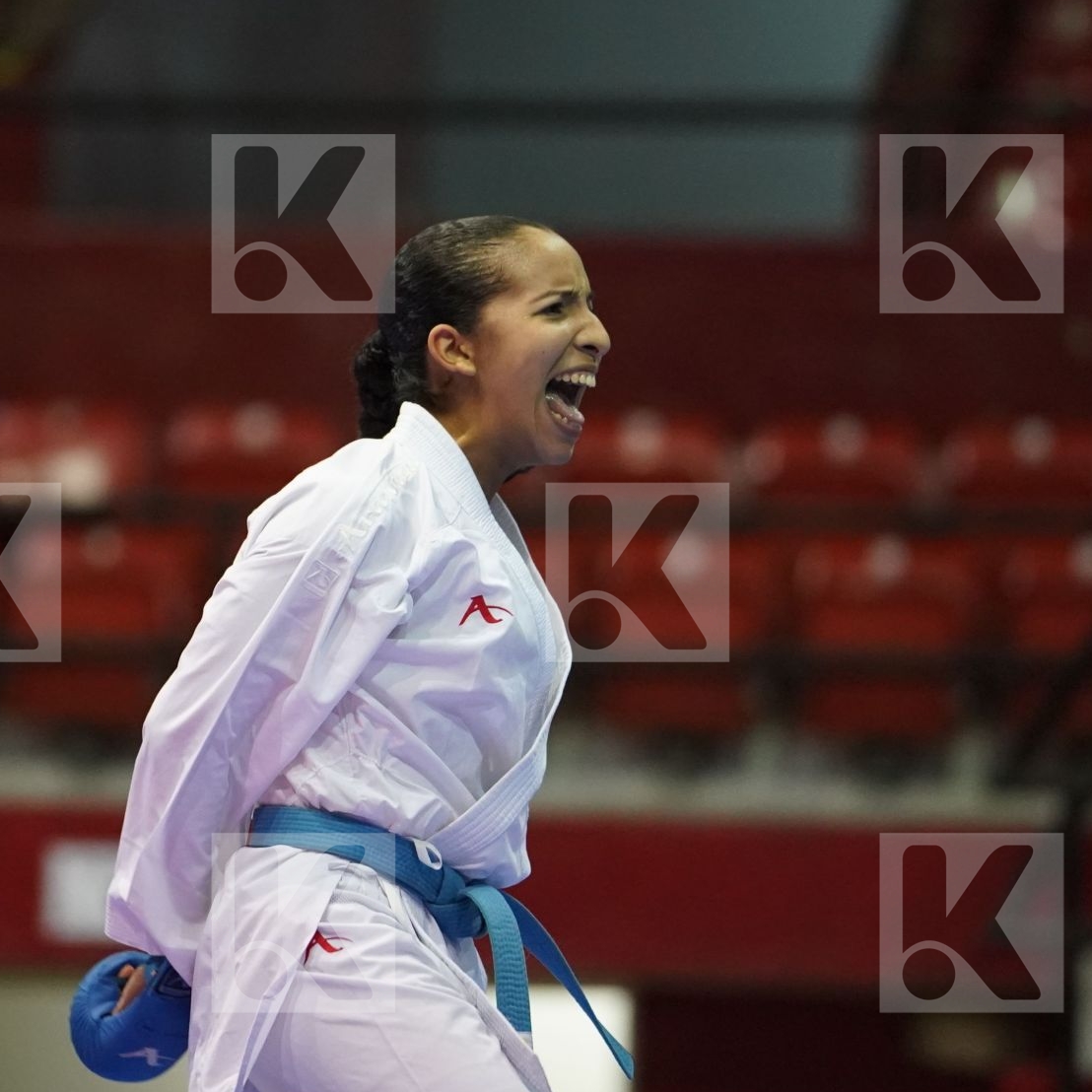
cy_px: 573
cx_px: 304
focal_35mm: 414
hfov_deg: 4.2
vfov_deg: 4.2
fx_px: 14776
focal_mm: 200
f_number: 2.8
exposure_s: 1/250
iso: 4000
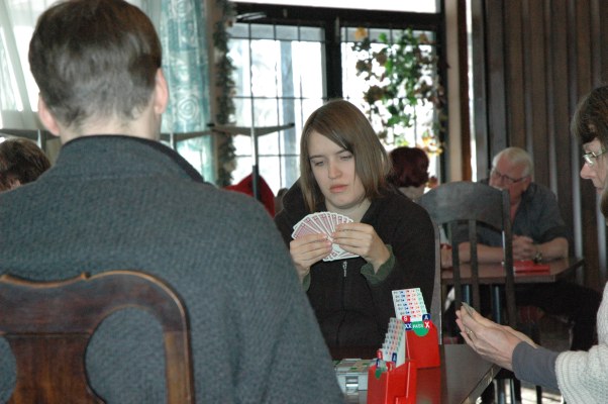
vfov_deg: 15.2
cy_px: 202
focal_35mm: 90
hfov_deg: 22.6
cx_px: 304
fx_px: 1518
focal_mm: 60
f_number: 5
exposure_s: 1/200
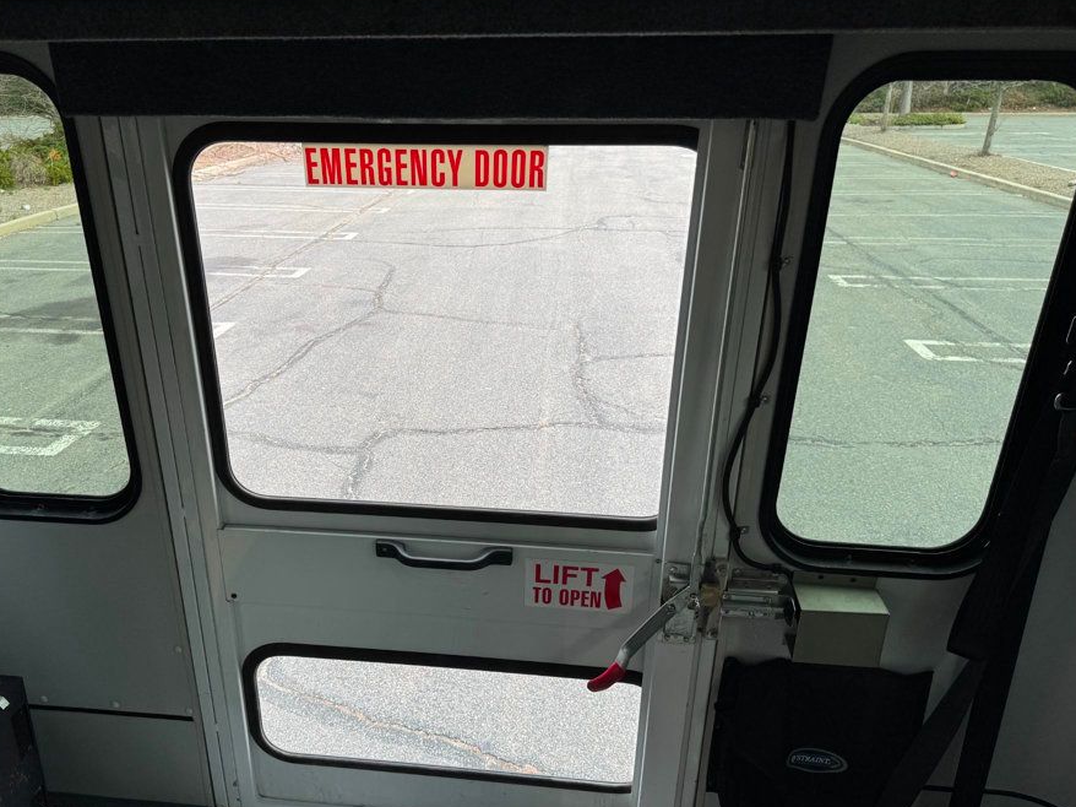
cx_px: 461
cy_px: 421
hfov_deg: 63.2
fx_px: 870
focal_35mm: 28
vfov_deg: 49.7
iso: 80
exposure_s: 1/723
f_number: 1.78
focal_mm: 6.76
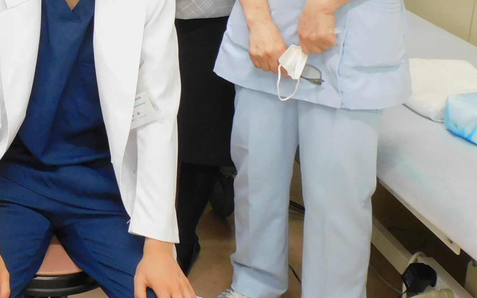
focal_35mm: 63
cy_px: -51
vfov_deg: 19.5
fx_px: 819
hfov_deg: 29.3
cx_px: -47
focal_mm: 4.3
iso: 250
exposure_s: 1/30
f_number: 3.3
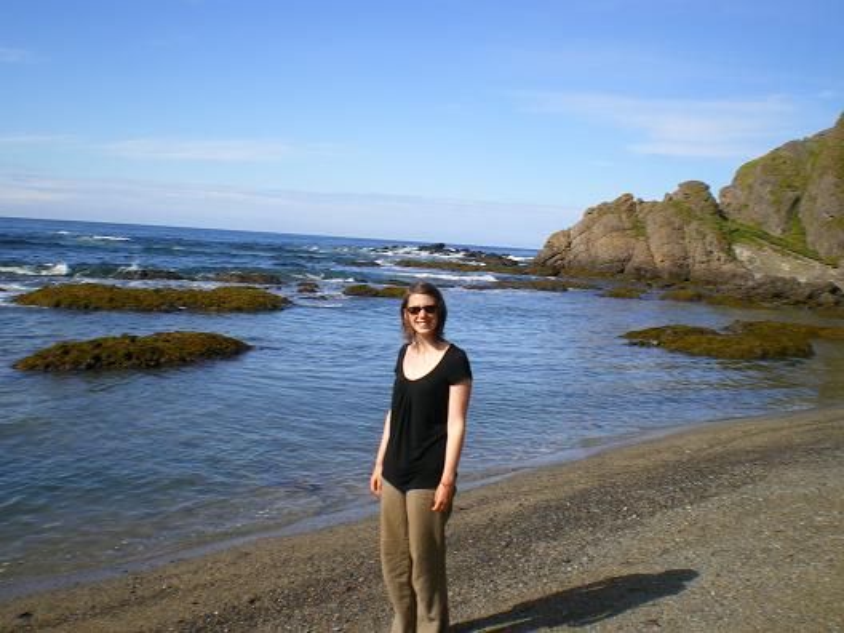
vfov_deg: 37.7
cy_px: 316
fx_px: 927
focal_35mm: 38
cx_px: 422
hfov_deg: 49.0
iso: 64
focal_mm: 6.3
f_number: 4.6
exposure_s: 1/320
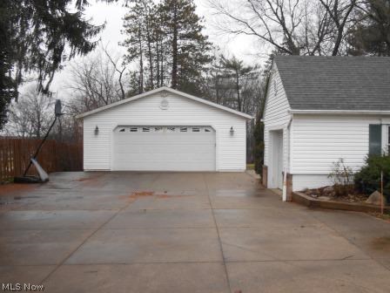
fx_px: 394
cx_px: 195
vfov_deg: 40.7
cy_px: 146
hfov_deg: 52.6
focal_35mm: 35
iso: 140
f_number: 3.7
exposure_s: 1/30
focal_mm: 6.3
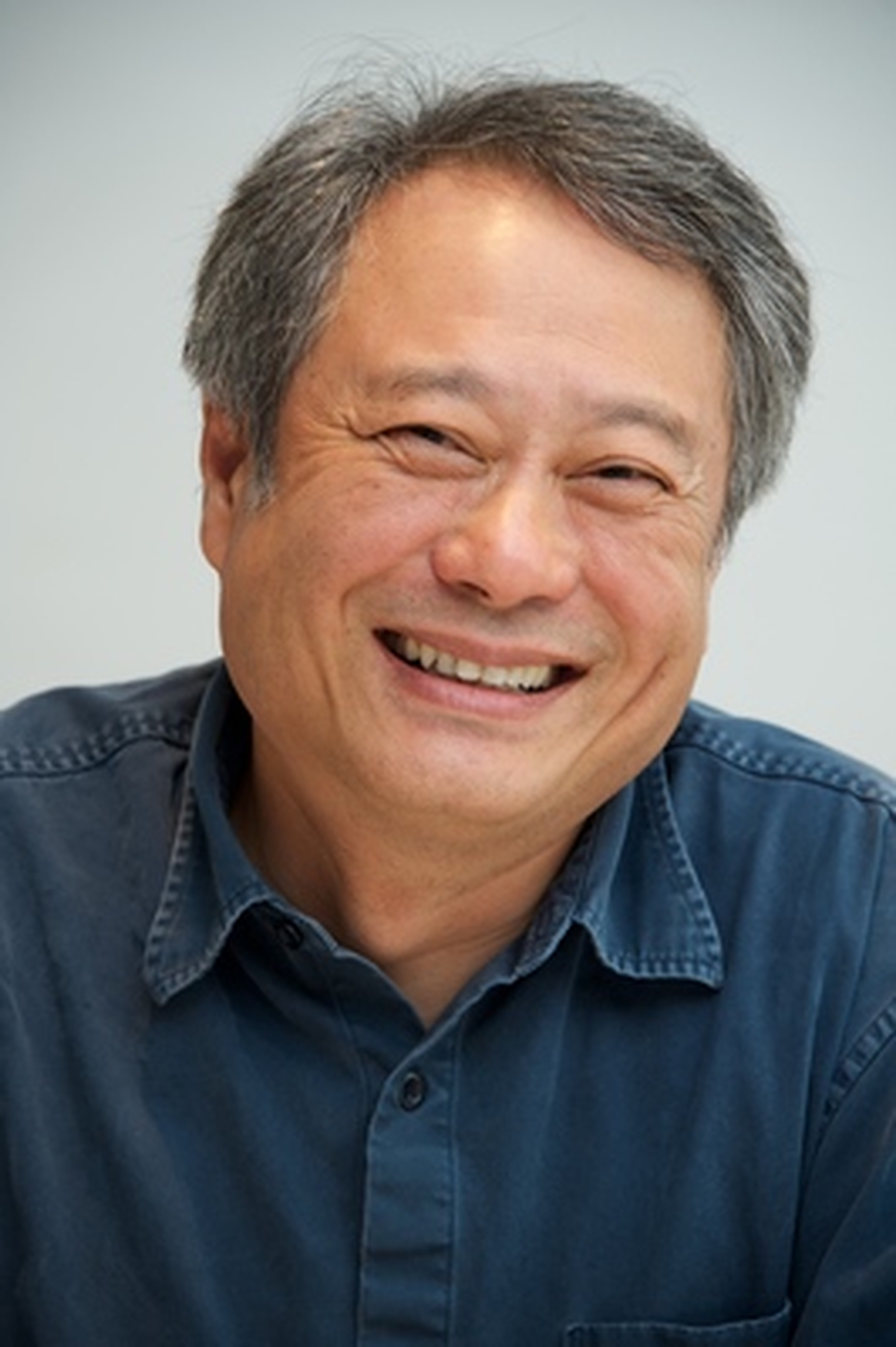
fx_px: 7853
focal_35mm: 210
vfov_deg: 9.8
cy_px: 674
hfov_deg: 6.5
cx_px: 448
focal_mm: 210
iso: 500
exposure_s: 1/60
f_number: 6.3
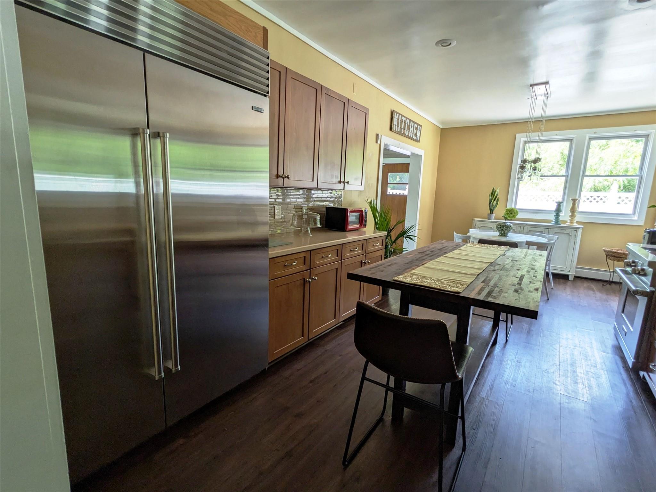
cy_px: 246
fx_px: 303
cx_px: 328
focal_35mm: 16
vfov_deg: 78.1
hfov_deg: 94.5
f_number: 2.2
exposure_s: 1/63.1
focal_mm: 2.22
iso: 29
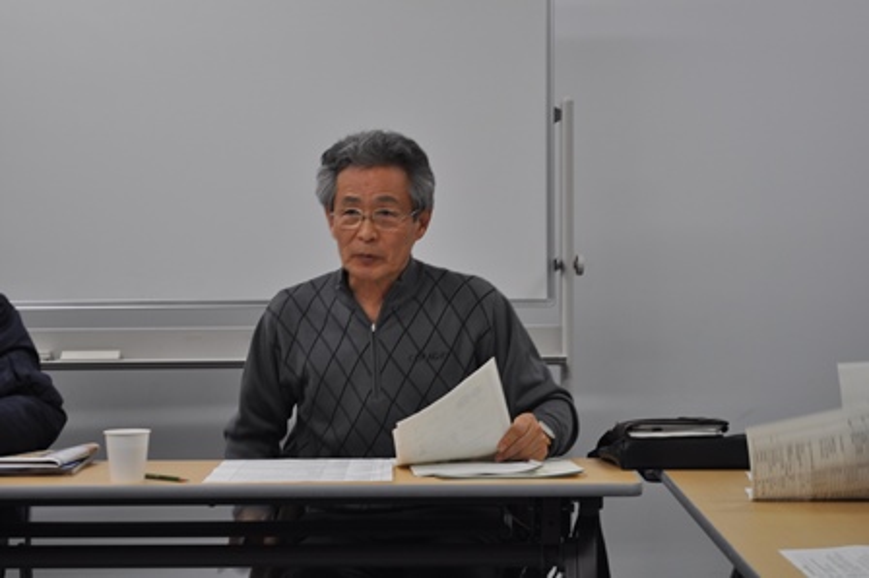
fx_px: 1990
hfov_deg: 24.6
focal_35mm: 82
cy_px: 289
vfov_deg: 16.5
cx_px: 434
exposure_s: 1/60
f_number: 5.6
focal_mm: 55
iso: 450
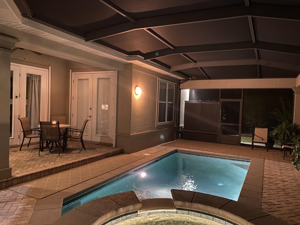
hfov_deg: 67.3
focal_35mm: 26
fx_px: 225
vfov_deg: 53.1
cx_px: 150
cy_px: 112
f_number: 1.8
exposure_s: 1/12
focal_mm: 4.25
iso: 500
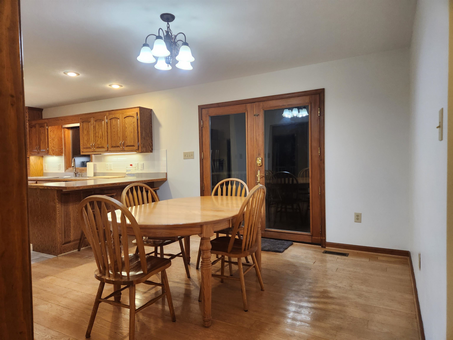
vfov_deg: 58.9
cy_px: 170
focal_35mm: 23
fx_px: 301
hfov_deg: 73.9
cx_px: 226
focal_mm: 5.4
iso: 200
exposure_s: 1/120
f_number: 1.8
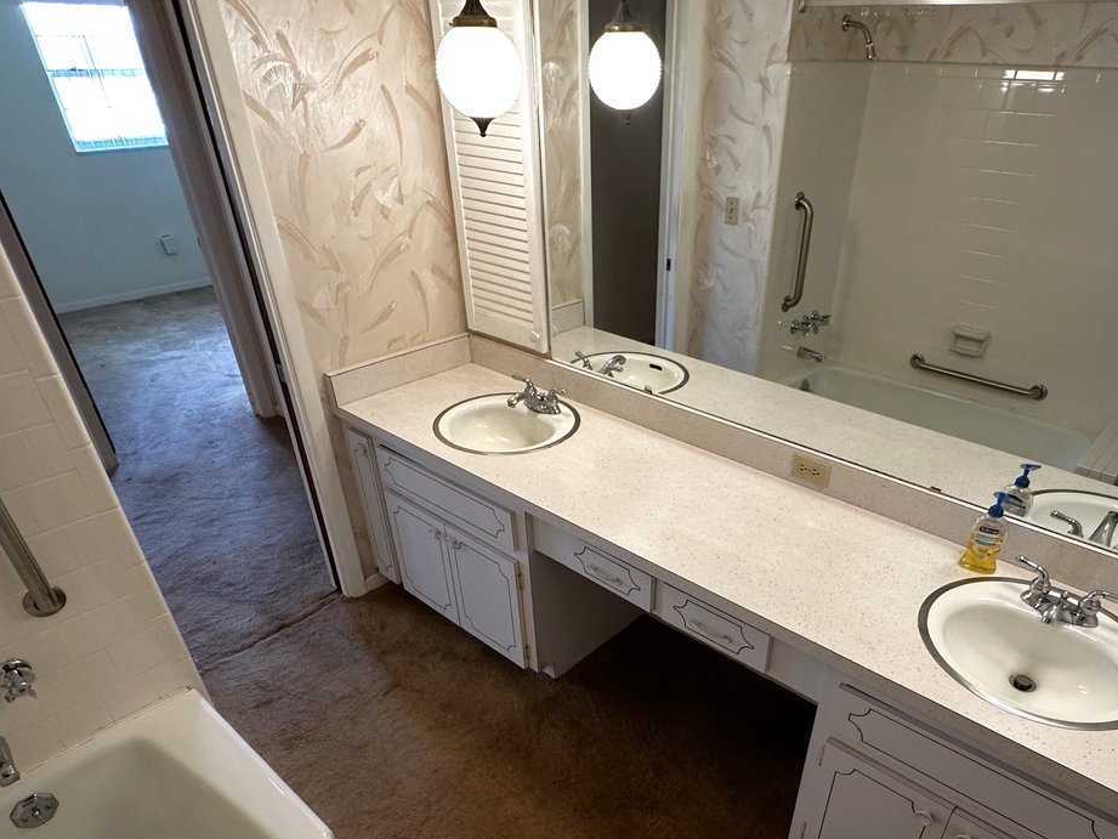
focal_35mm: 23
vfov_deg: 57.3
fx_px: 743
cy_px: 574
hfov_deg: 73.5
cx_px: 635
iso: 200
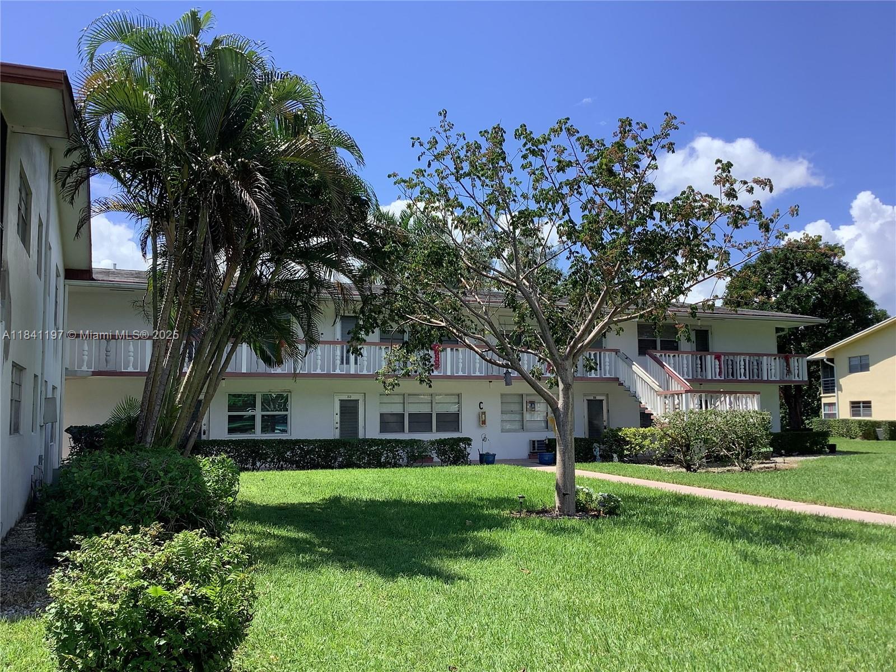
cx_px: 448
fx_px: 802
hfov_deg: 58.4
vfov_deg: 45.4
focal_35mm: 31
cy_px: 336
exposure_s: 1/791
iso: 25
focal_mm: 3.3
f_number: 2.4
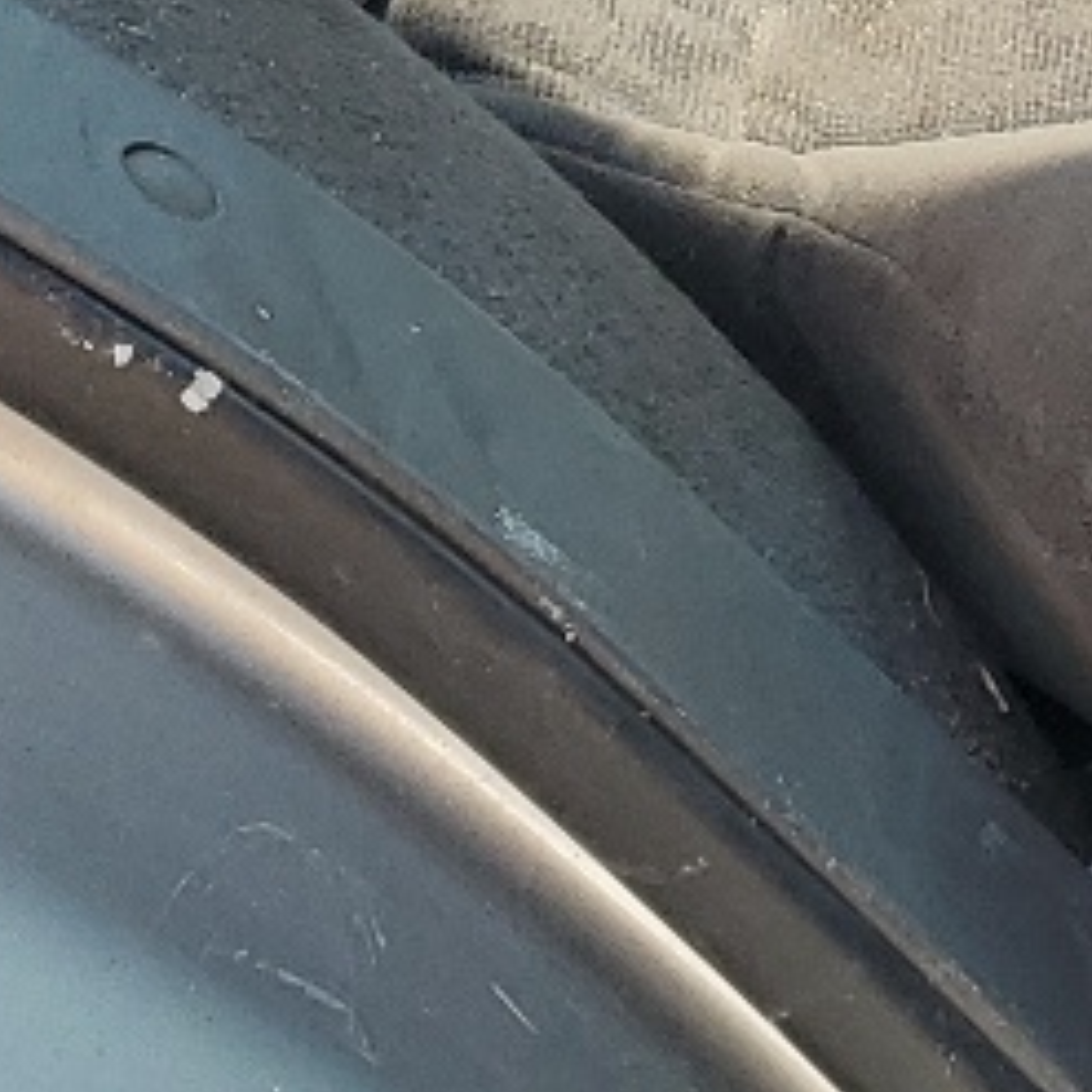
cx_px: 1702
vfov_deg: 10.3
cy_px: -1415
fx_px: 5318
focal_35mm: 149
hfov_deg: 11.2
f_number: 1.5
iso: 50
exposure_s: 1/303
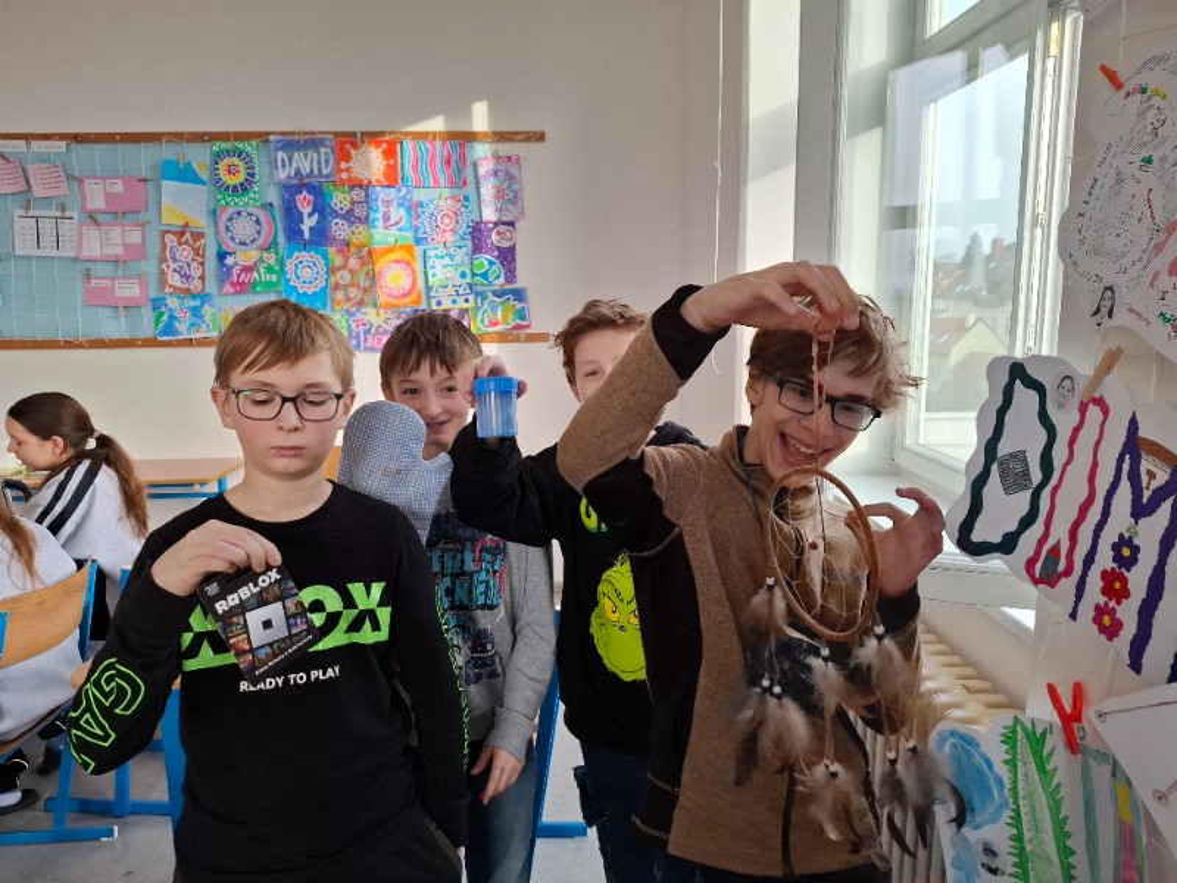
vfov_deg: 58.9
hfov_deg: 73.9
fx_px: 782
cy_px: 442
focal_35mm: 23
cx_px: 588
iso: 64
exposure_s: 1/100
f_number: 1.8
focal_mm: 5.54
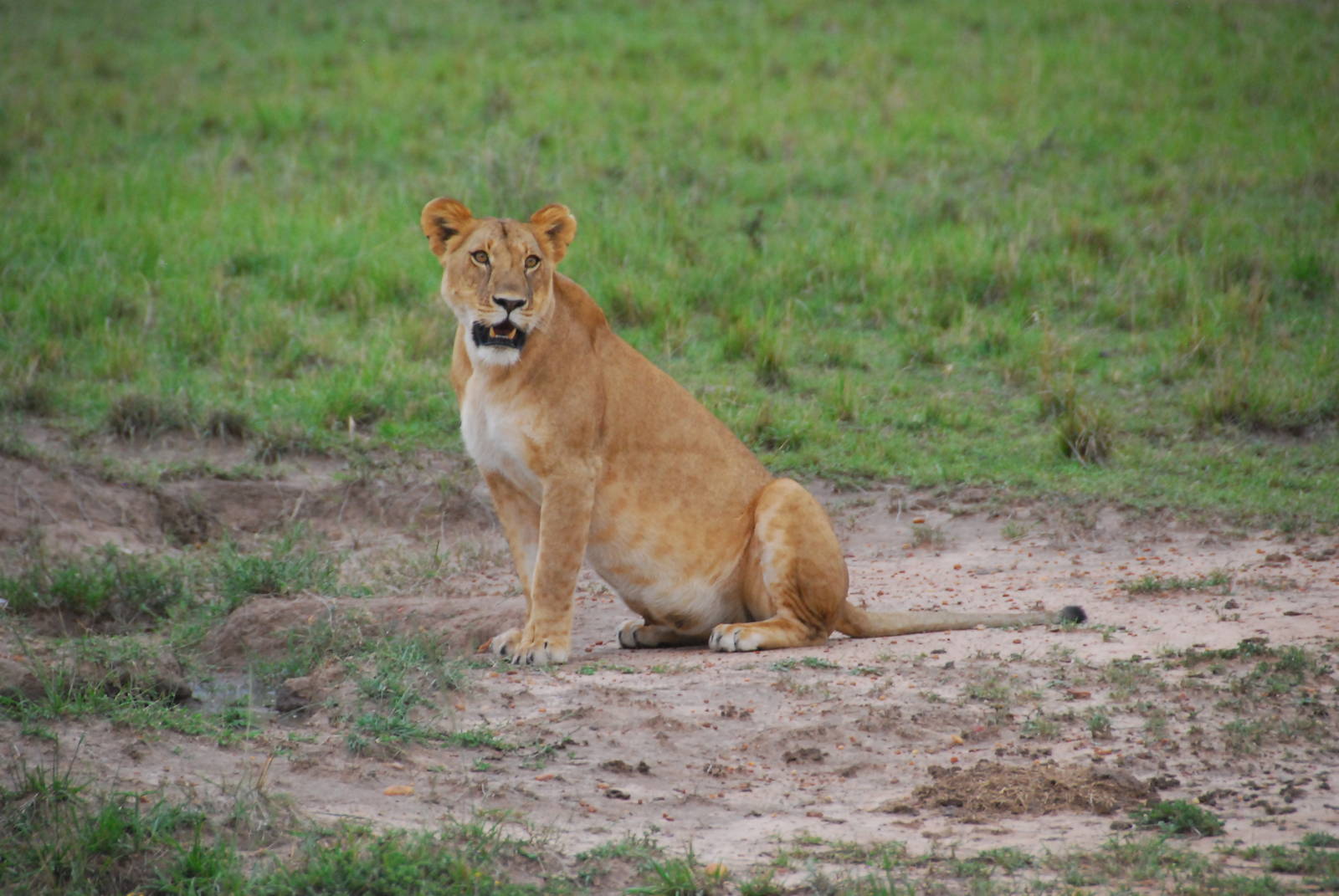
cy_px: 448
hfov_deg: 6.9
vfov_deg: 4.6
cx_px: 670
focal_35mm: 300
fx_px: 11171
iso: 800
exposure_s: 1/100
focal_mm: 200
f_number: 5.6
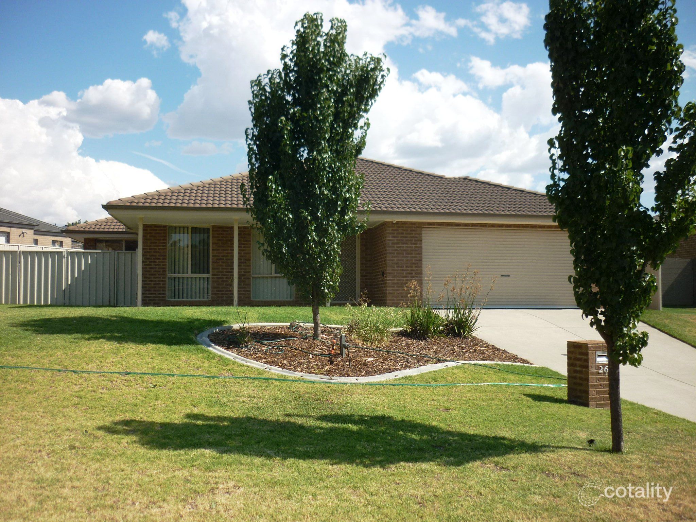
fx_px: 664
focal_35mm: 33
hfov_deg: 55.4
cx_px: 348
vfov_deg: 42.9
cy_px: 261
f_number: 8
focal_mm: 5.5
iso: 100
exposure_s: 1/250
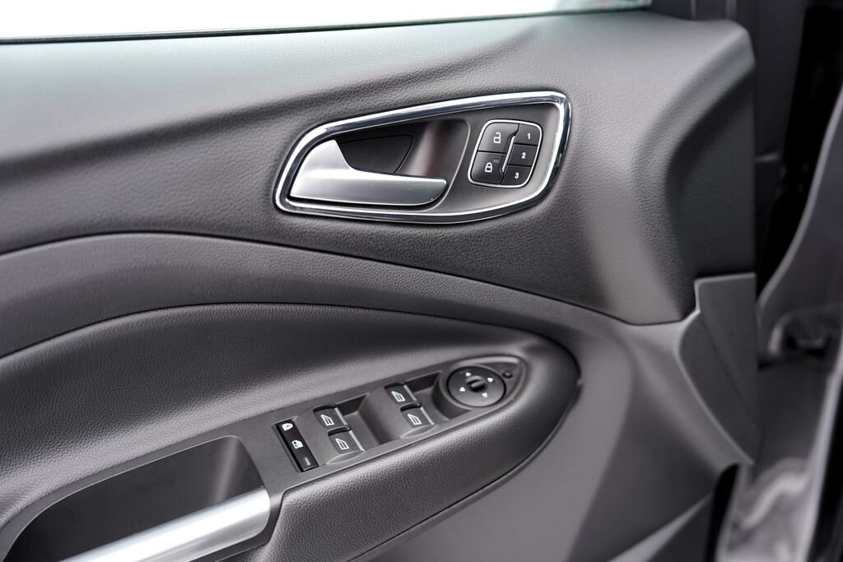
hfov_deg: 46.4
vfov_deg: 31.9
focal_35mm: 42
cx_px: 422
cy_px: 281
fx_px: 984
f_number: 2.8
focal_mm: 42
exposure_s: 1/50
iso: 100
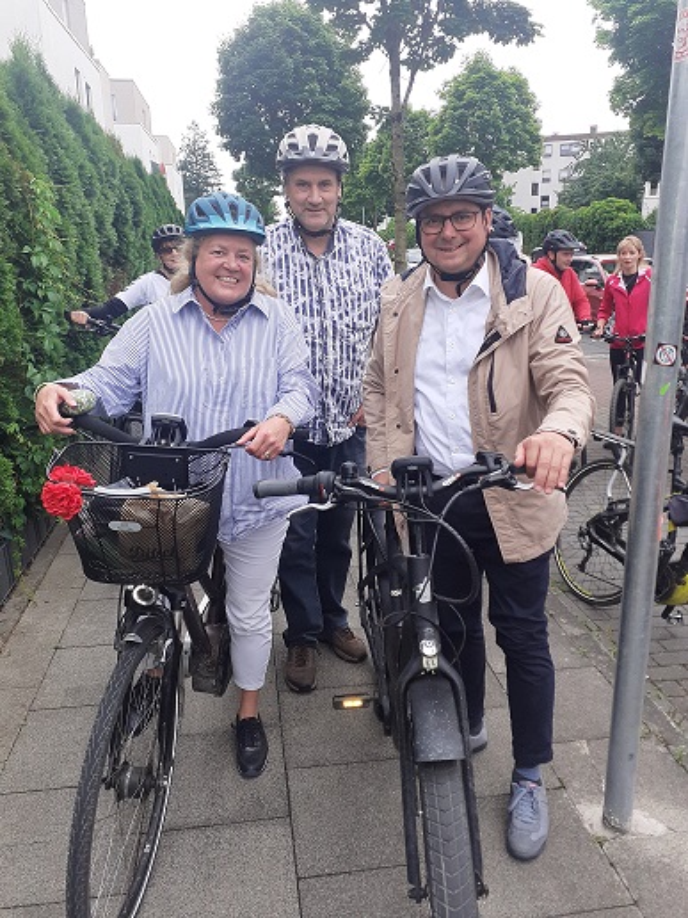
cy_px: 459
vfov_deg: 65.3
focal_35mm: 27
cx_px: 344
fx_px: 716
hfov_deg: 51.4
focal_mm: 3.6
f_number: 1.9
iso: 40
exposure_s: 1/393
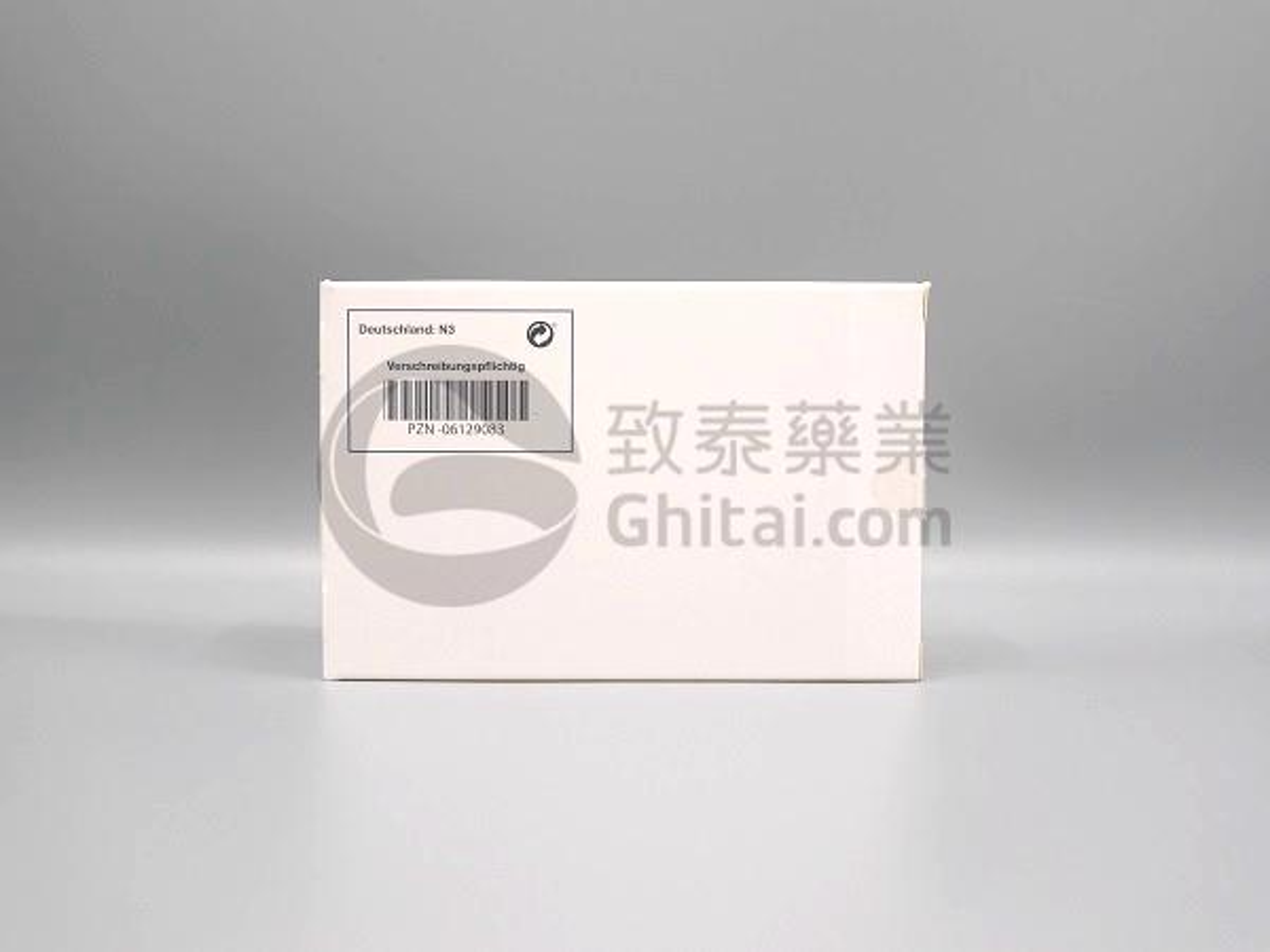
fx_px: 2201
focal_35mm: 60
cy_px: 476
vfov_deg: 24.4
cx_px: 635
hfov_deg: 32.2
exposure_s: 1/160
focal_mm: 12.8
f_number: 2.8
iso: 80
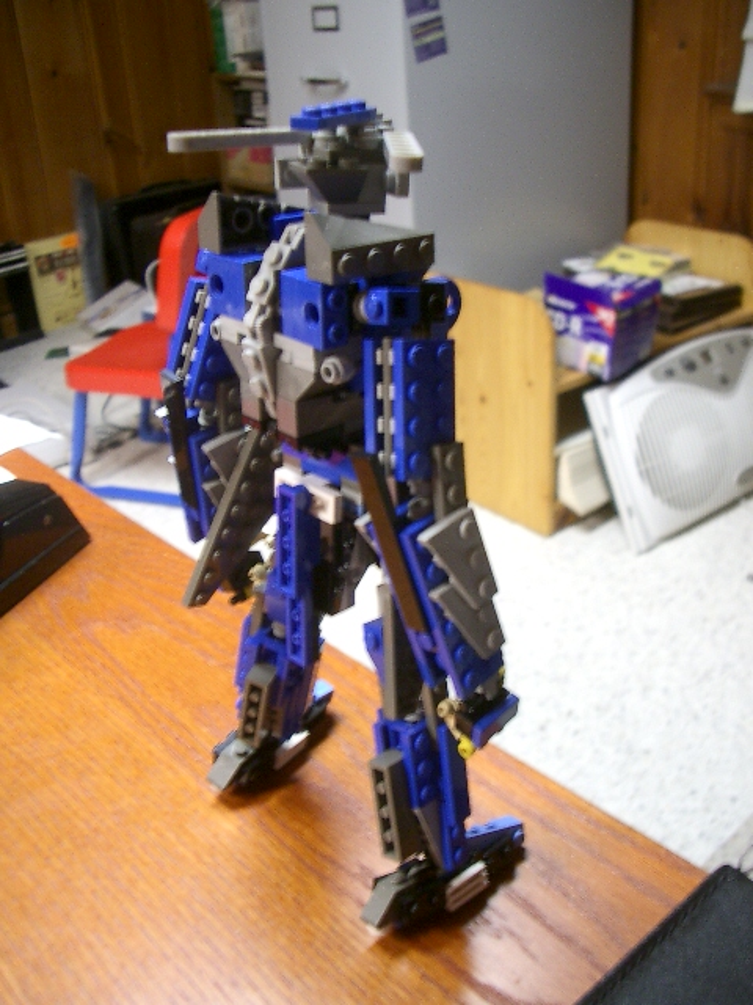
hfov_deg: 40.7
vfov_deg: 52.6
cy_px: 502
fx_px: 1015
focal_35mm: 35
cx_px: 376
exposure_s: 1/8
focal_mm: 5.8
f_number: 2.6
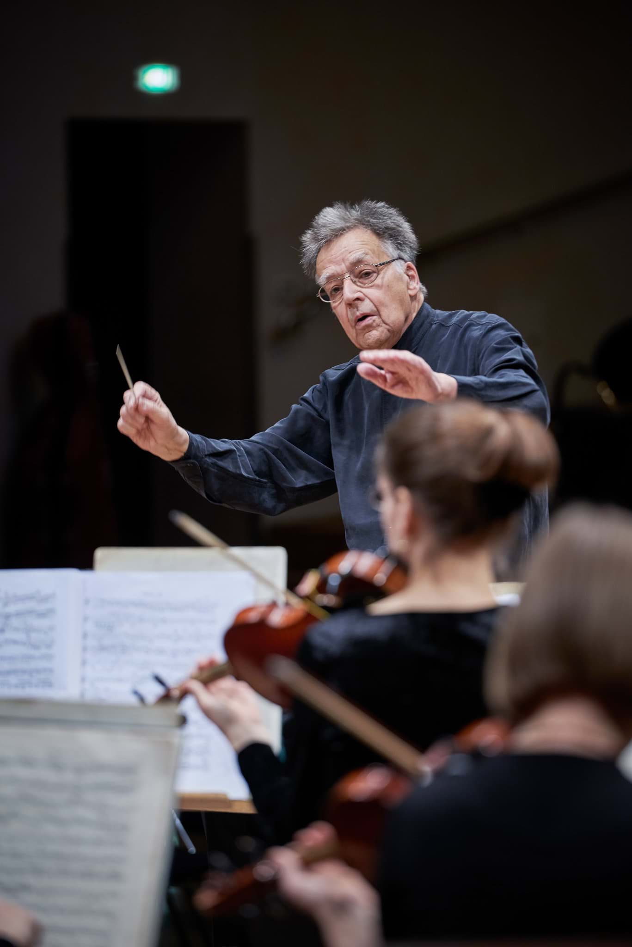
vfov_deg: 10.3
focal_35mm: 200
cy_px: 474
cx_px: 316
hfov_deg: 6.9
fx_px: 5262
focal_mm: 200
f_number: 3.5
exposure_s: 1/100
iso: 800
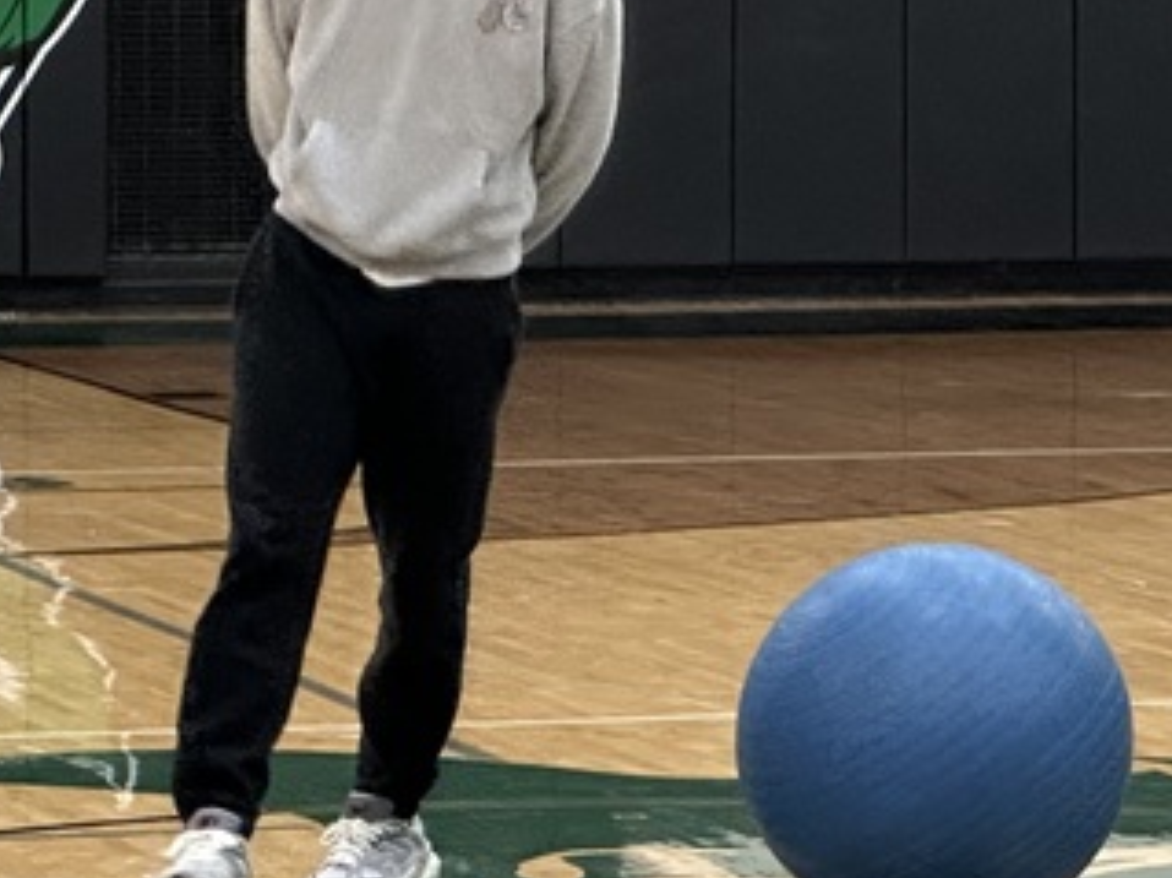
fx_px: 8360
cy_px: 316
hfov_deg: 8.0
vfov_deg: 6.0
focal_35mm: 247
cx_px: 827
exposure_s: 1/60
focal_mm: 9
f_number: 2.8
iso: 400
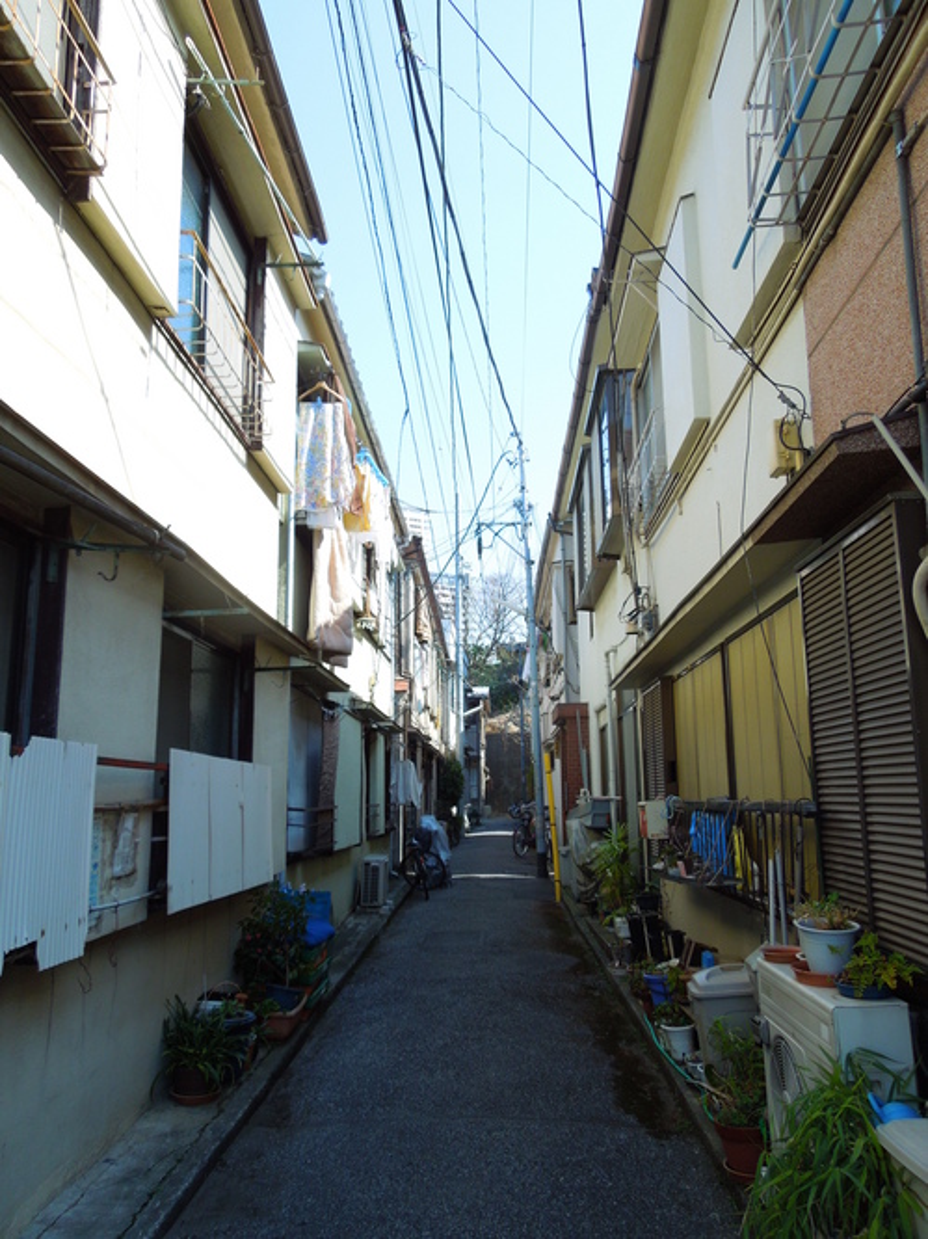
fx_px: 894
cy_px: 620
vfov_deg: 69.4
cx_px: 464
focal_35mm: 25
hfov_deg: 54.9
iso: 100
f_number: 3.3
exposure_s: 1/400
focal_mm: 4.5
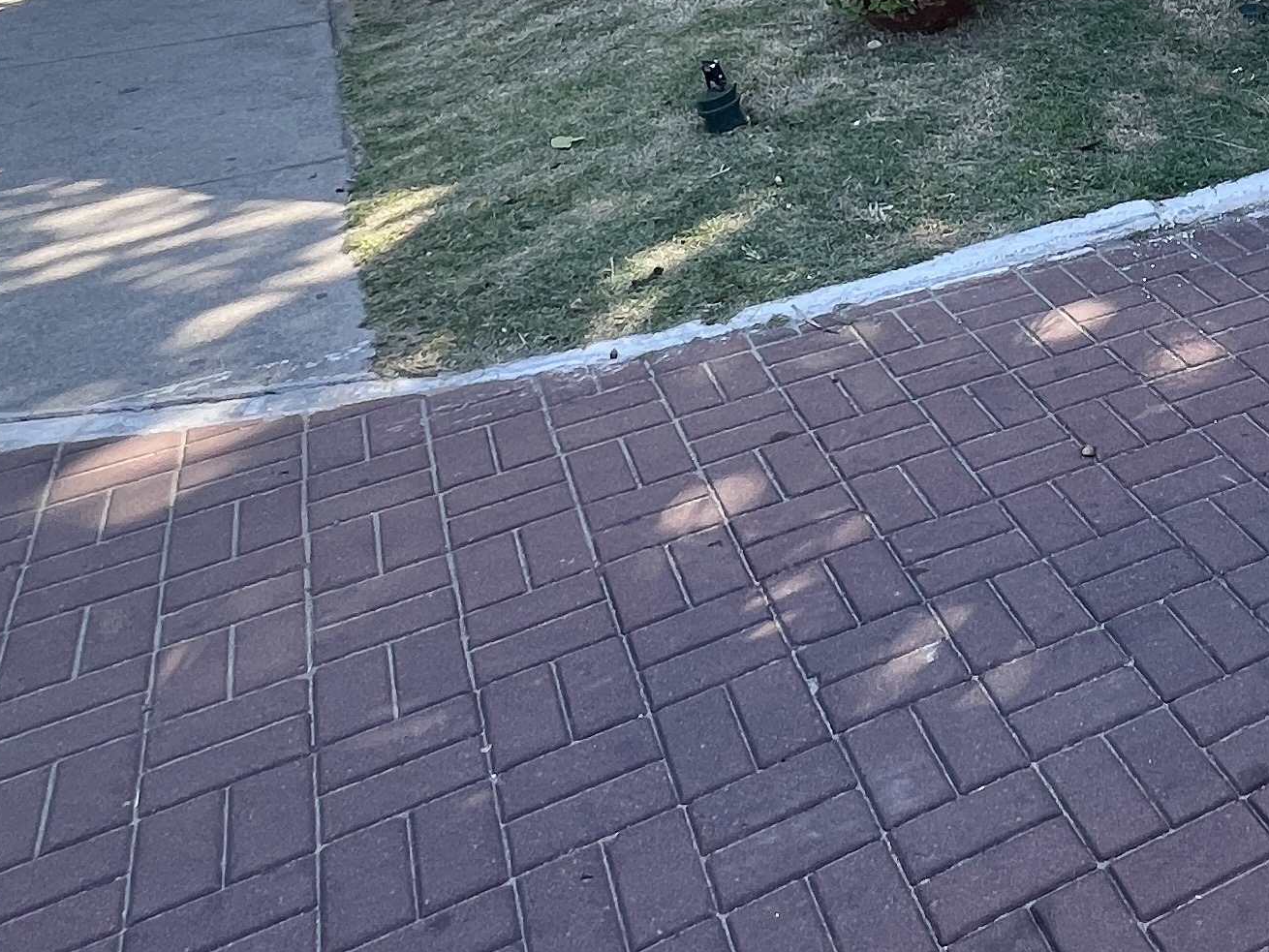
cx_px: 1242
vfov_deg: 27.8
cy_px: -372
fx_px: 1467
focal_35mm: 40
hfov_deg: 41.3
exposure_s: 1/281
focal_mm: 1.57
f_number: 1.8
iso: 32
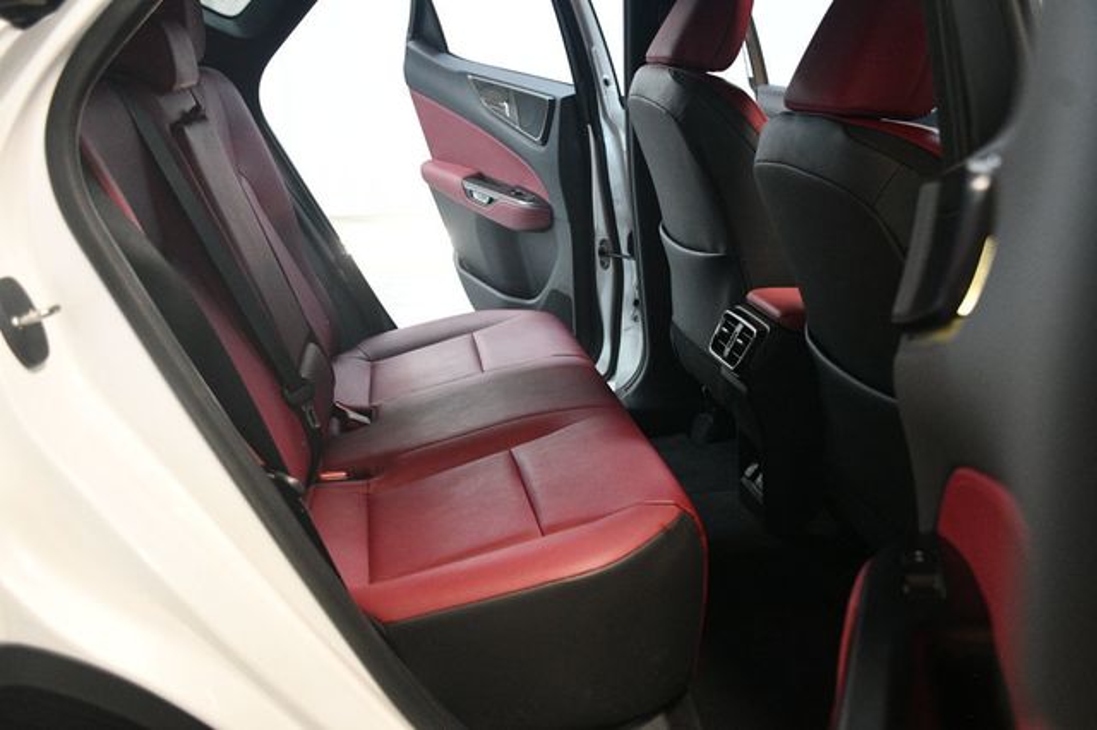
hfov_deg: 55.8
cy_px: 365
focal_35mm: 34
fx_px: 1035
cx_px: 548
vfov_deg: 38.8
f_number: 3.8
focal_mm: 23
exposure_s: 1/80
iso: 3200
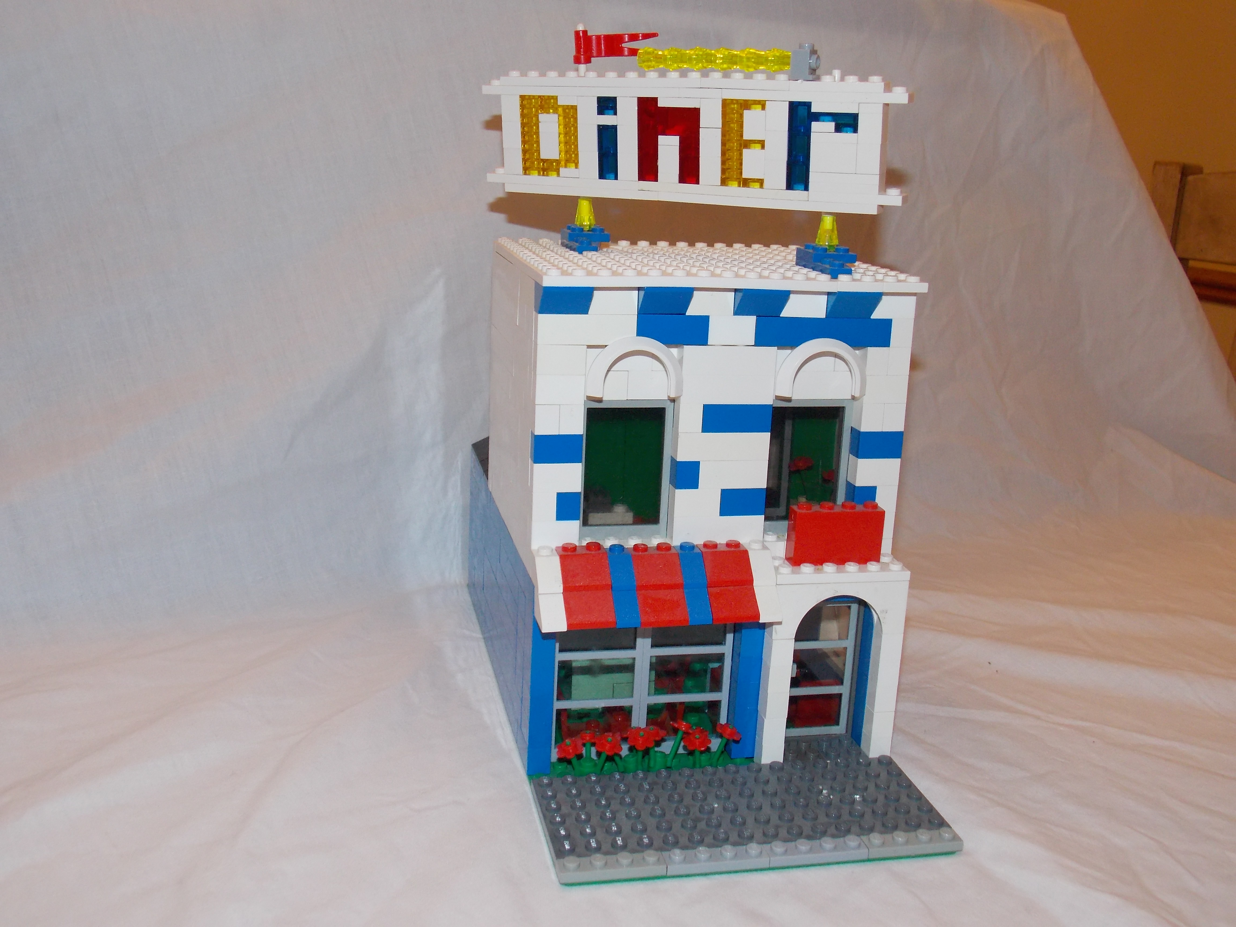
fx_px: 1214
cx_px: 618
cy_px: 464
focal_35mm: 34
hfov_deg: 54.0
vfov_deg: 41.8
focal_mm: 6.1
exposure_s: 1/30
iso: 200
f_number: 3.4
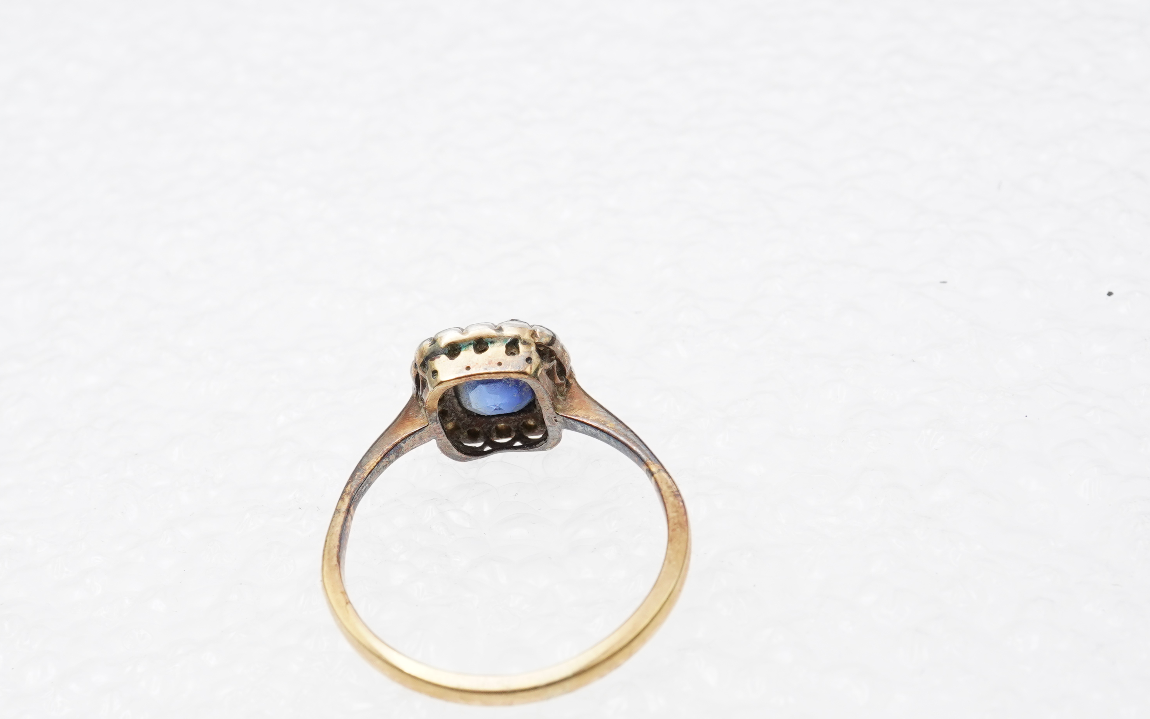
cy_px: 434
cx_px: 525
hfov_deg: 33.5
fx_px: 1912
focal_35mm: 61
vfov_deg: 21.3
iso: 800
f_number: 22
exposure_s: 1/100
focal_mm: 30
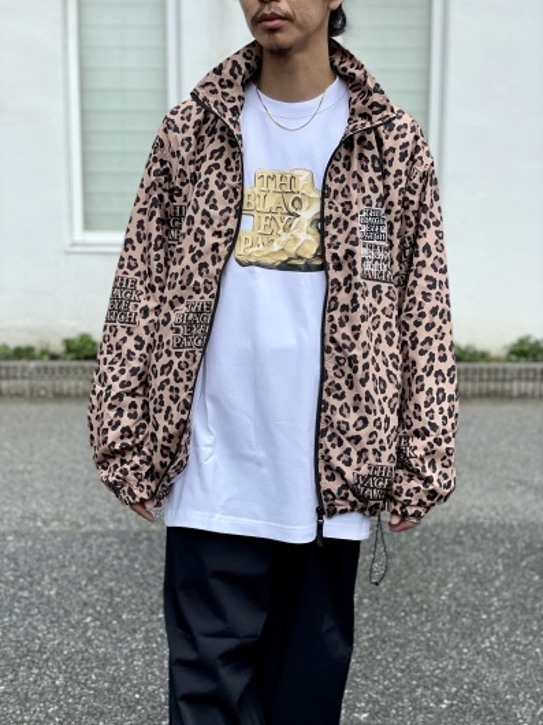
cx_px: 272
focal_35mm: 52
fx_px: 1088
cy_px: 362
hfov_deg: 28.0
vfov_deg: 36.8
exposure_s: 1/922
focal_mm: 6
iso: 32
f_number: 2
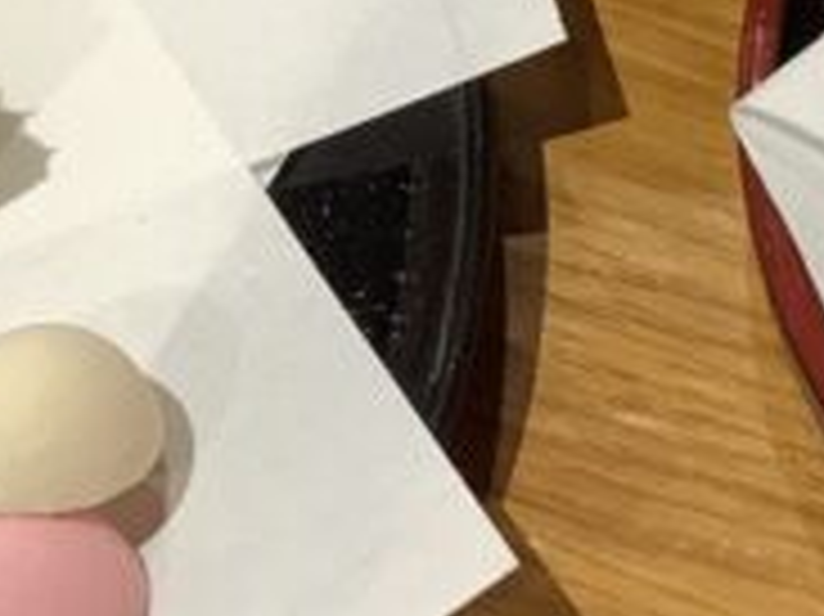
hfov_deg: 15.4
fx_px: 3021
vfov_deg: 11.5
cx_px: 653
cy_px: -56
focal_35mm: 127
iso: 160
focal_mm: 3.3
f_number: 2.4
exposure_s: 1/60
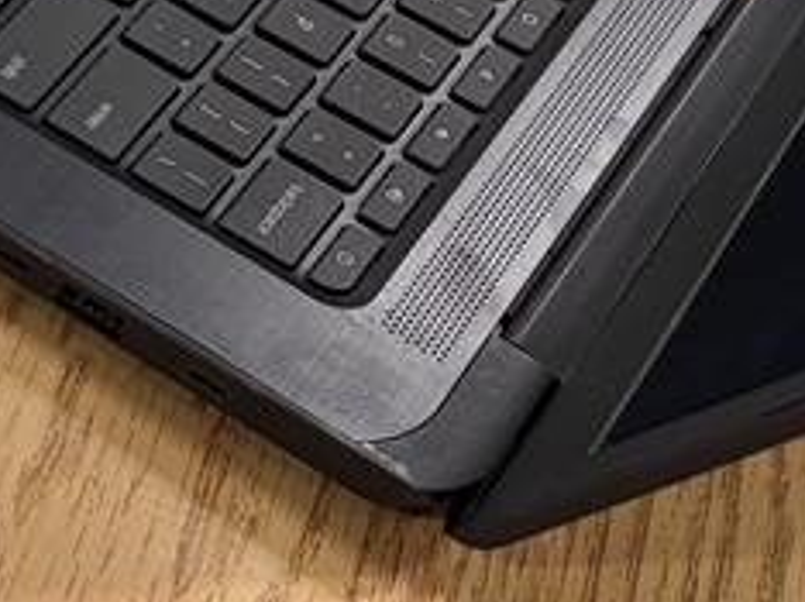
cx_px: -843
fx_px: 2648
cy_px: -52
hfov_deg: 14.2
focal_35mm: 114
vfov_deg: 12.7
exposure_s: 1/120
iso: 80
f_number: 1.6
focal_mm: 5.96
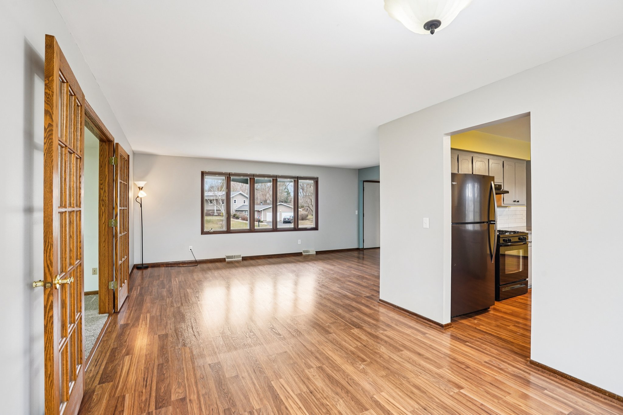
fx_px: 277
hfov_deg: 96.7
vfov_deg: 73.7
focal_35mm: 16
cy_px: 208
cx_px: 312
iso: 400
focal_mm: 16
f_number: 8
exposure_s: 1/10
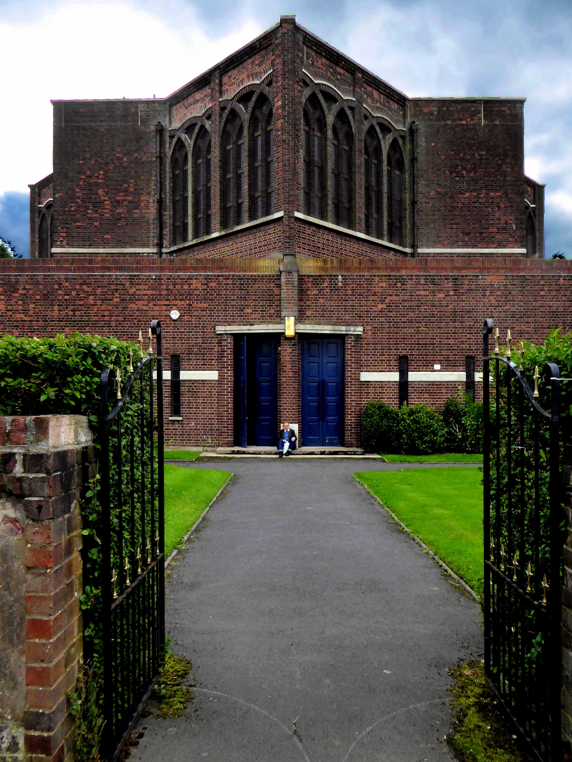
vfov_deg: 69.4
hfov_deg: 54.9
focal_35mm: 25
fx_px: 551
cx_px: 286
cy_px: 381
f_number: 3.3
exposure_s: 1/500
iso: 160
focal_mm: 4.3
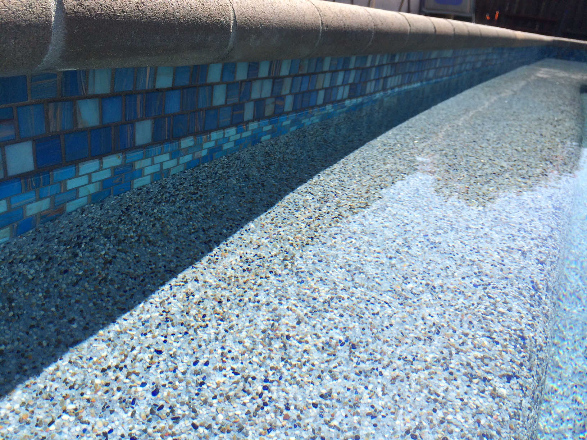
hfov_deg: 60.0
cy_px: 220
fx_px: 509
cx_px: 294
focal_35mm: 30
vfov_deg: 46.8
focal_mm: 4.12
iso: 40
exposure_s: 1/1642
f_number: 2.2
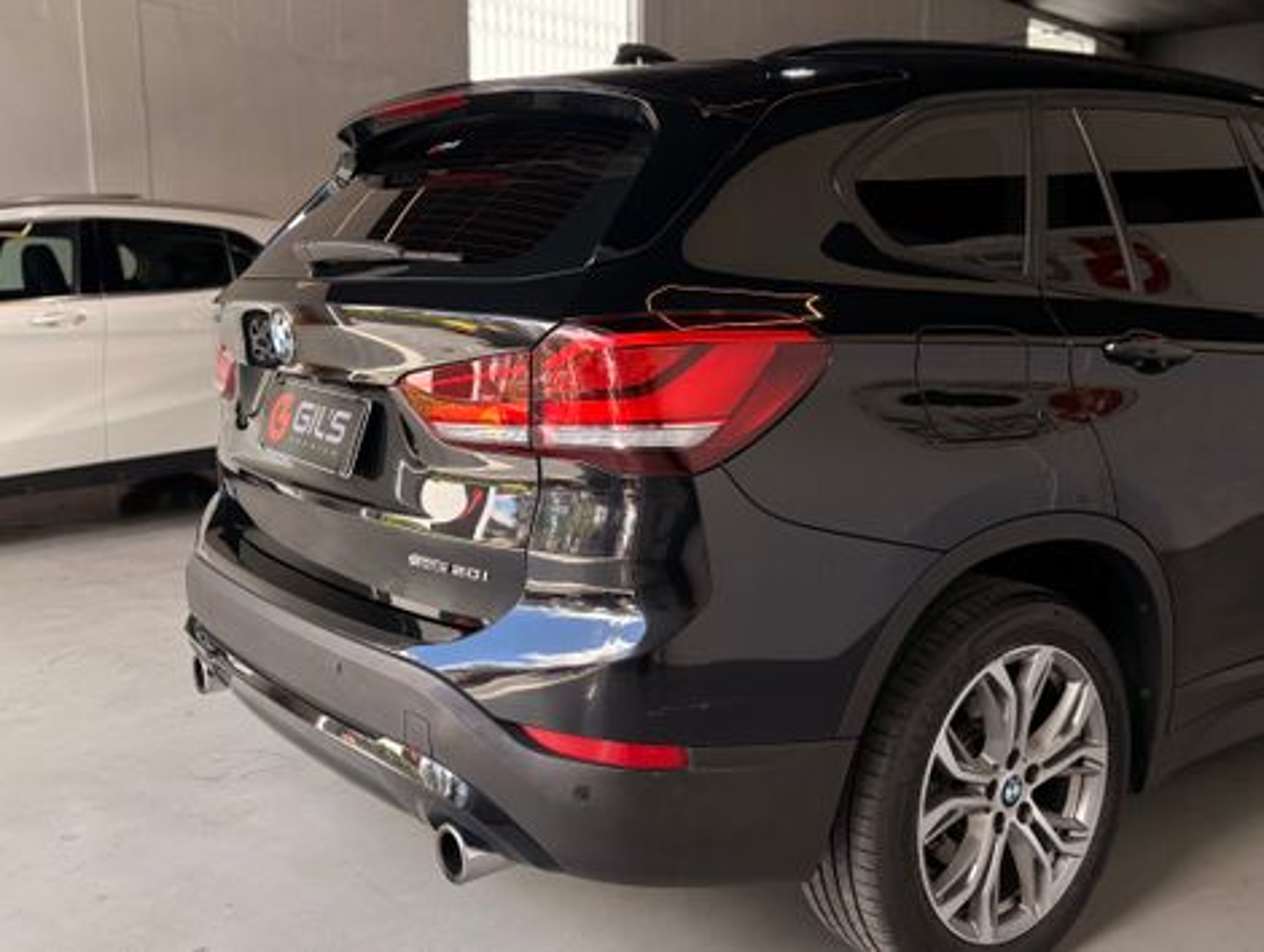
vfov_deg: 53.2
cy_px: 476
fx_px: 951
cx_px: 632
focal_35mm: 26
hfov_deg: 67.2
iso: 100
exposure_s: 1/206
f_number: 1.6
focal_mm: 5.96
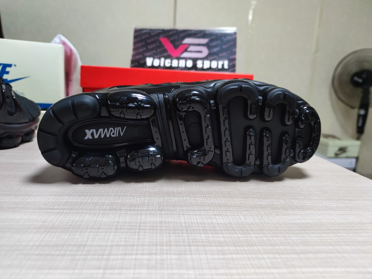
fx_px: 258
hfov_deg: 71.6
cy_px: 140
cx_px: 186
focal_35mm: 24
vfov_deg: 56.8
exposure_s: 1/54
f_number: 1.69
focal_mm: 6.72
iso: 335
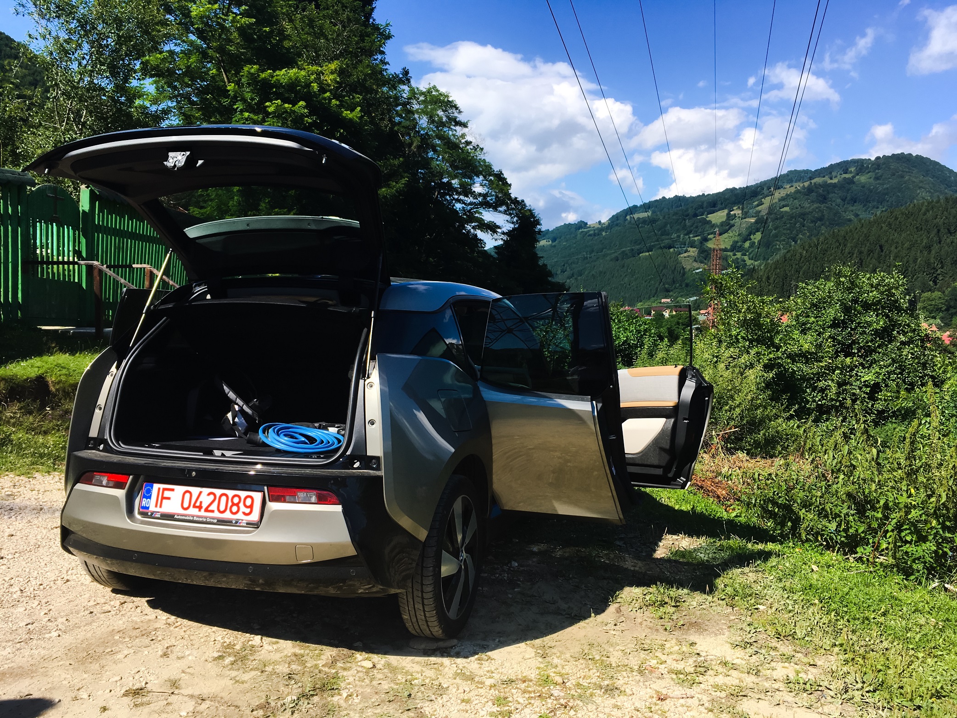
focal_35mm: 29
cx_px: 478
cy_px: 359
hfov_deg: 61.7
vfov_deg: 48.2
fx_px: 802
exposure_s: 1/1399
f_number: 2.2
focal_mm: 4.15
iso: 25
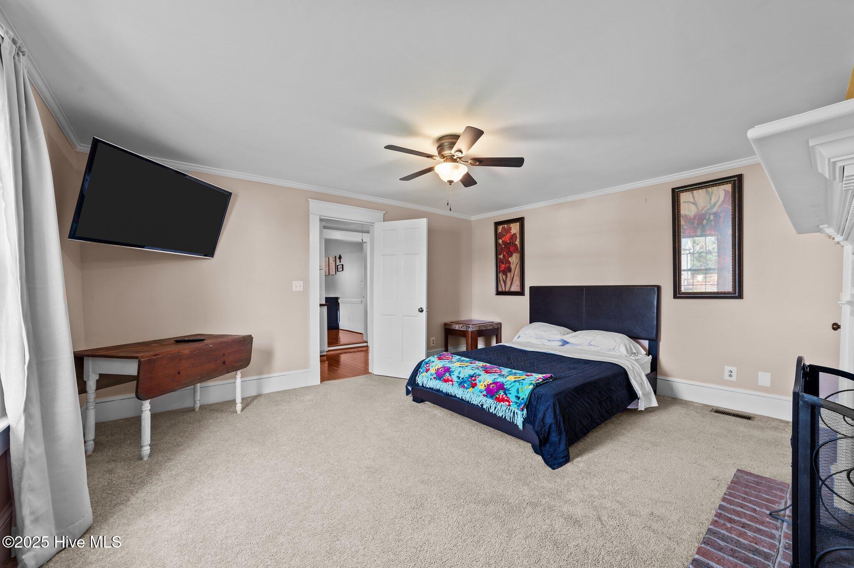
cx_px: 427
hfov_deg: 104.3
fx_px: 332
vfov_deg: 81.1
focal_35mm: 14
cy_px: 284
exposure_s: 1/2.5
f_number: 8
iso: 250
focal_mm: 14
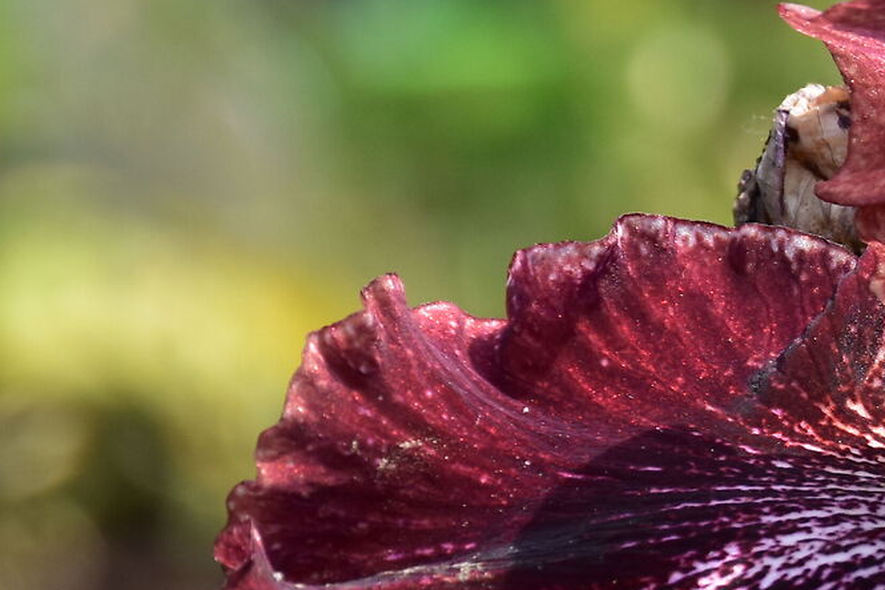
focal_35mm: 758
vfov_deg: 1.8
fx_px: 18628
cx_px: 1534
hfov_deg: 2.7
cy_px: 296
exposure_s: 1/320
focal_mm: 140
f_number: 10
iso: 400
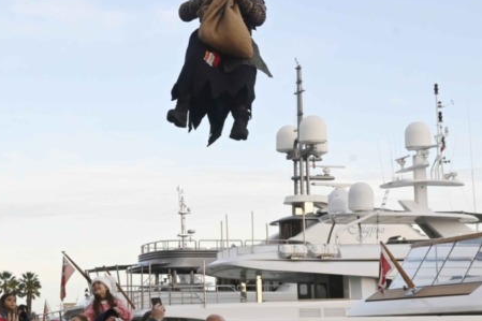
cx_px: 179
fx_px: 1526
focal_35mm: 114
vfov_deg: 12.0
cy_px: 83
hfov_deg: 17.9
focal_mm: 40
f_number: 11
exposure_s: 1/500
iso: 1600
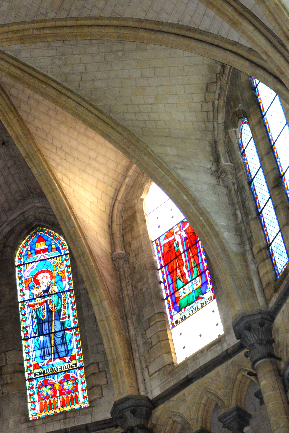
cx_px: 78
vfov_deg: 18.7
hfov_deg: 12.5
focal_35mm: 109
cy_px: 172
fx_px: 1312
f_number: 4.2
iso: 1000
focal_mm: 34
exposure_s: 1/60
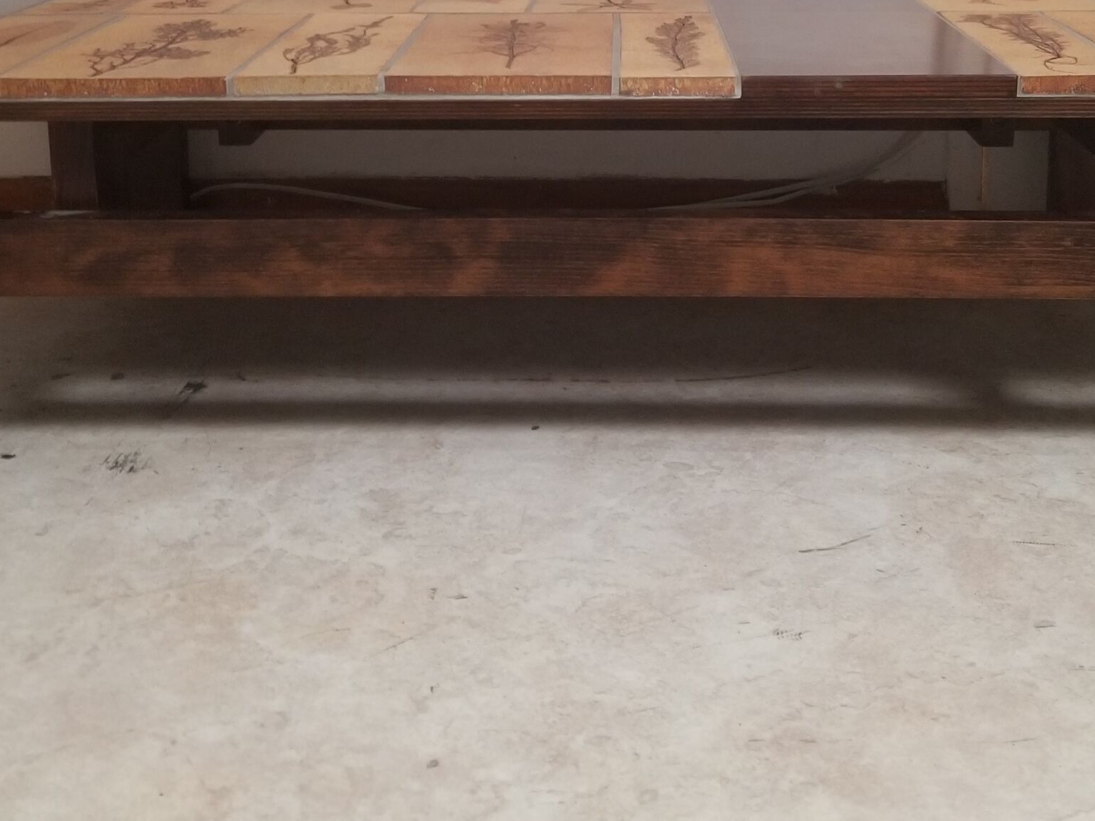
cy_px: 68
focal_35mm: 49
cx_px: 582
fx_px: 1550
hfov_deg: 38.9
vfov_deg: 28.4
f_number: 1.7
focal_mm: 4.25
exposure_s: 1/33
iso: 250
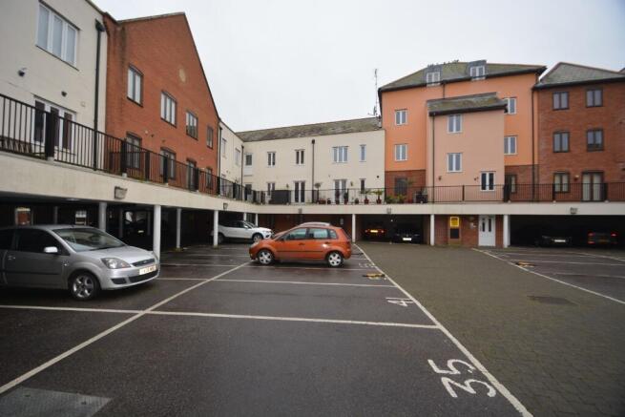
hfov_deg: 100.4
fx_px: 260
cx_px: 312
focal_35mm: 15
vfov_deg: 77.4
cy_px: 208
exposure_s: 1/200
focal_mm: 10
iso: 200
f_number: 3.5
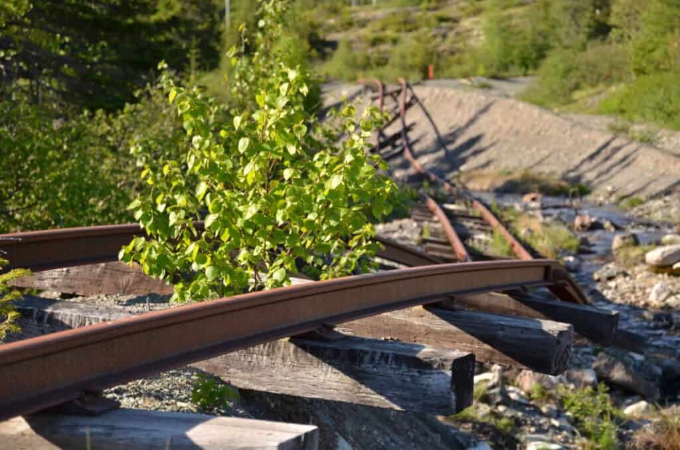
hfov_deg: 20.7
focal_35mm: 99
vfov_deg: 13.8
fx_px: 1866
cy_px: 225
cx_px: 340
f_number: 5.3
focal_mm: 66
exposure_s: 1/400
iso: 100
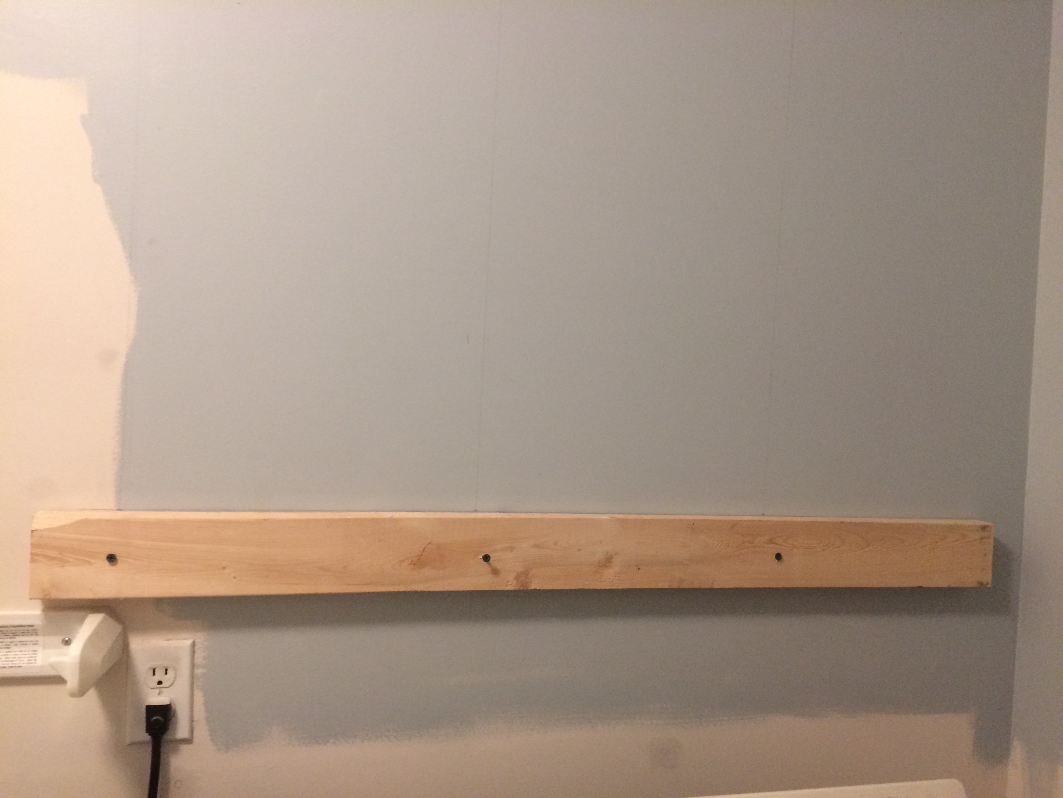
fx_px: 891
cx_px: 532
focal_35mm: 29
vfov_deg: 48.2
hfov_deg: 61.7
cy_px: 399
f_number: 2.2
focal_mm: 4.15
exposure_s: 1/30
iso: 160
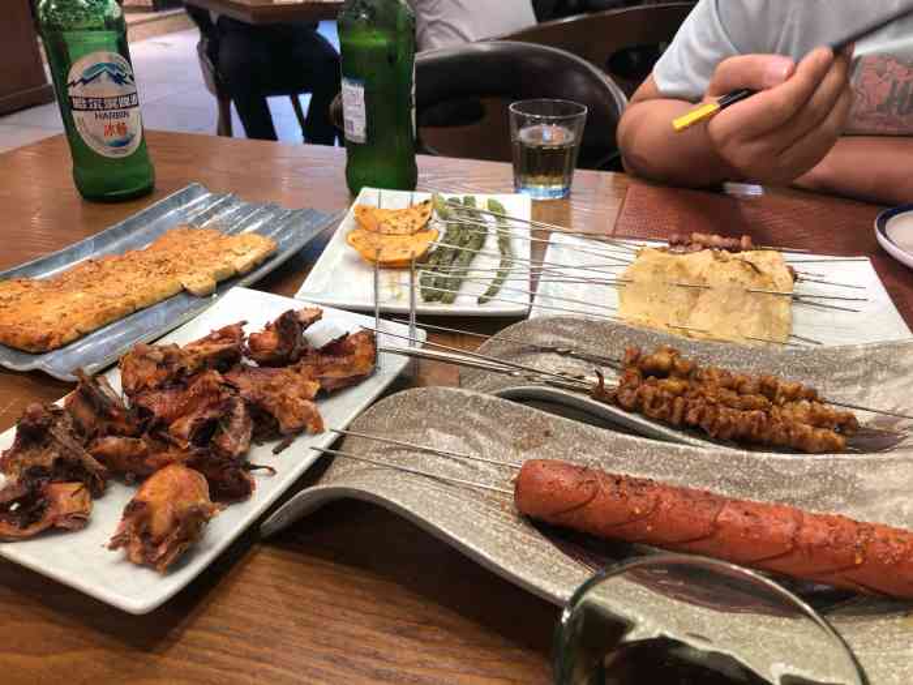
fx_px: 739
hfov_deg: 63.4
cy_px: 342
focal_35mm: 28
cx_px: 456
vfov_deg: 49.7
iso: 40
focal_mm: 4
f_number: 1.8
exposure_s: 1/20
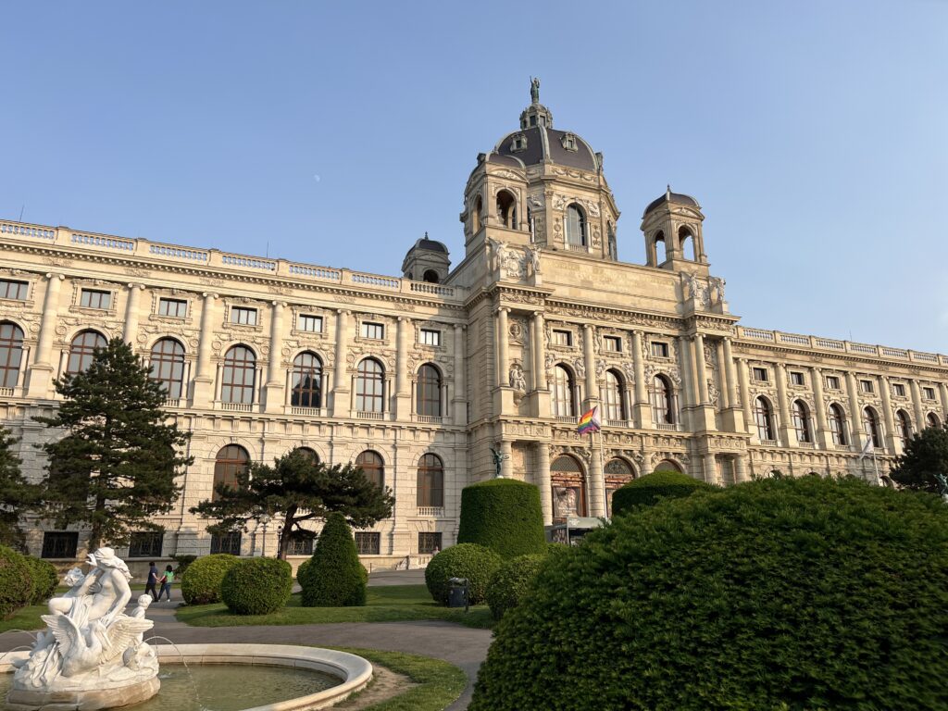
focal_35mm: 26
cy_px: 356
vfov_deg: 53.1
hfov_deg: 67.3
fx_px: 712
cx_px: 474
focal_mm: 5.1
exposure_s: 1/2632
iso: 50
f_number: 1.6
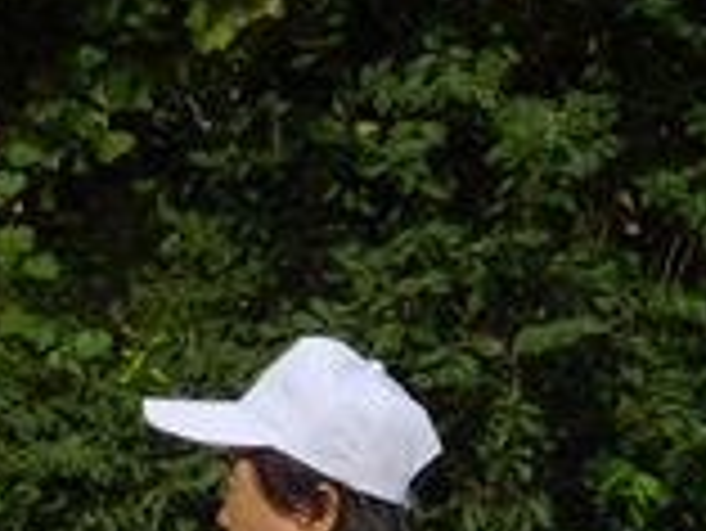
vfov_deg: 5.6
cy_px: 918
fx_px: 5368
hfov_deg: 7.5
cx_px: 814
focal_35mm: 263
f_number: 4.9
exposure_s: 1/800
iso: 100
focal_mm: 11.7
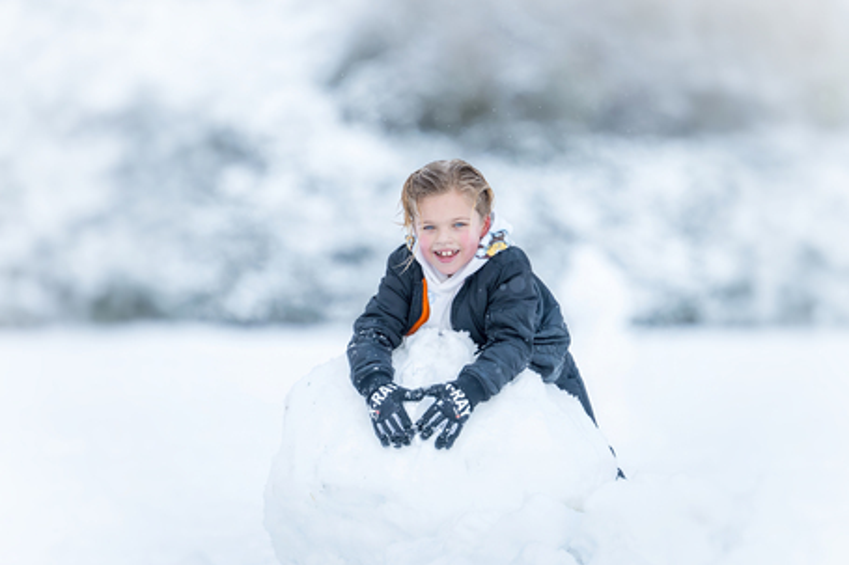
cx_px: 422
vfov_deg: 4.5
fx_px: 7143
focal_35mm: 303
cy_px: 283
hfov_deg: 6.8
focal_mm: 200
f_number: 2.8
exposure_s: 1/1600
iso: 400
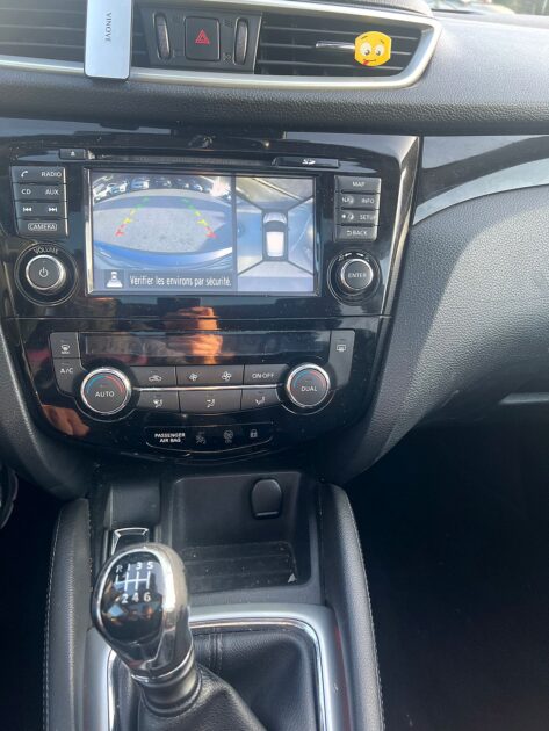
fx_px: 549
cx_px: 274
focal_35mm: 26
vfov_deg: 67.3
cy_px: 366
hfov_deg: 53.1
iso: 100
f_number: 1.5
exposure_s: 1/121
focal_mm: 5.7
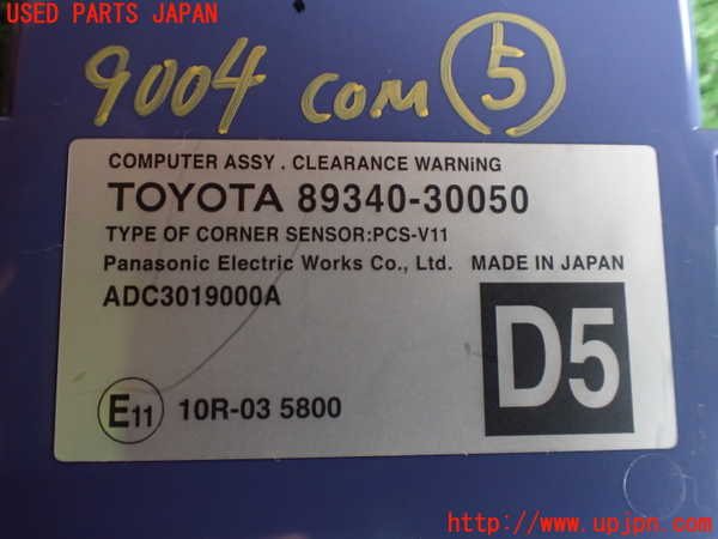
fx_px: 622
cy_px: 270
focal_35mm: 30
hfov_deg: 60.0
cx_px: 359
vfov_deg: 46.8
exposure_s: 1/125
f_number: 2.3
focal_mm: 5.4
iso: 500
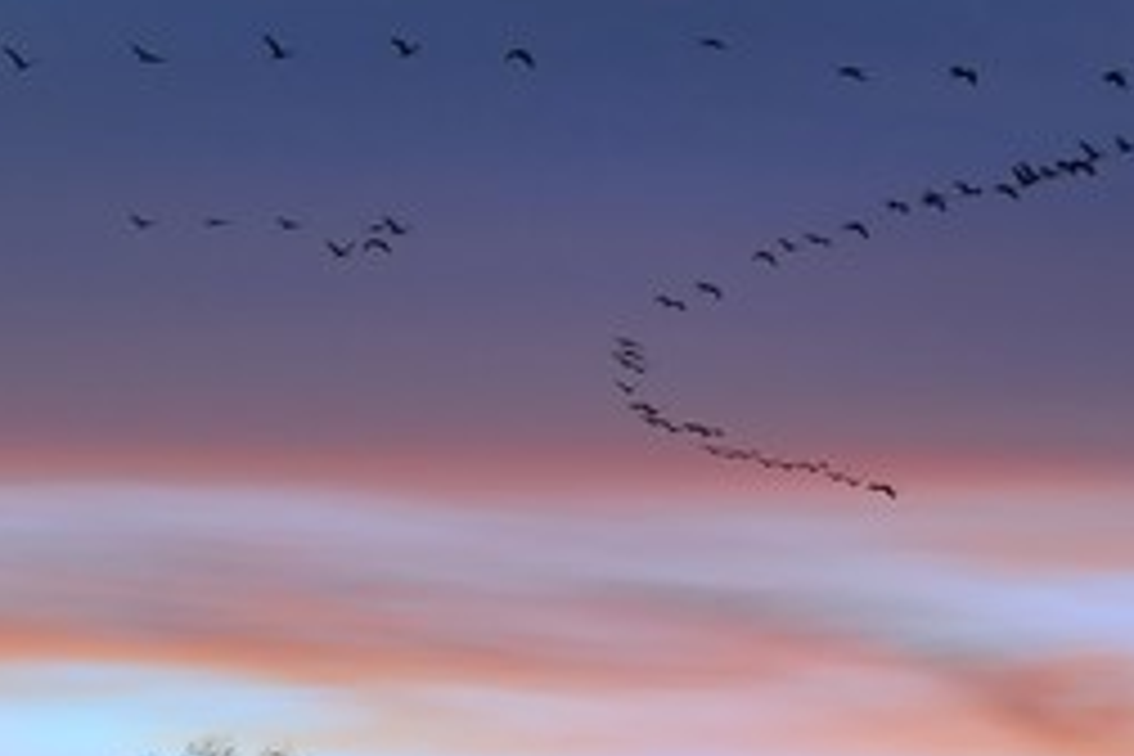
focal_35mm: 200
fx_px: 6300
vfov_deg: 6.9
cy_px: 544
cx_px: 652
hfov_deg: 10.3
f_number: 5.6
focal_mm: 120
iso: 1600
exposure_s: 1/250
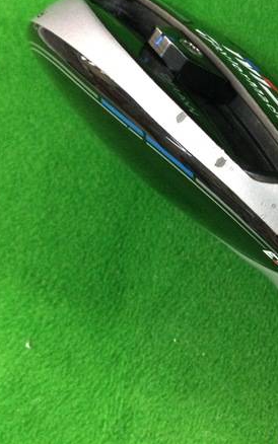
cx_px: 232
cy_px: 204
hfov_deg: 26.3
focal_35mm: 48
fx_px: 581
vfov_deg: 41.8
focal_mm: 3.3
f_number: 2.4
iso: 200
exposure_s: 1/30
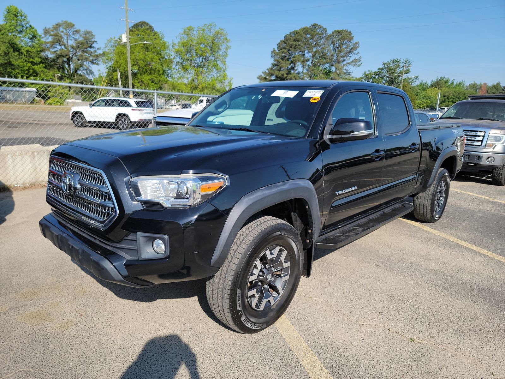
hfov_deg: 71.6
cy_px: 190
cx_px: 252
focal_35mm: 24
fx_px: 350
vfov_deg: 56.8
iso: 50
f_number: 1.8
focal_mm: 6.7
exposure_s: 1/777
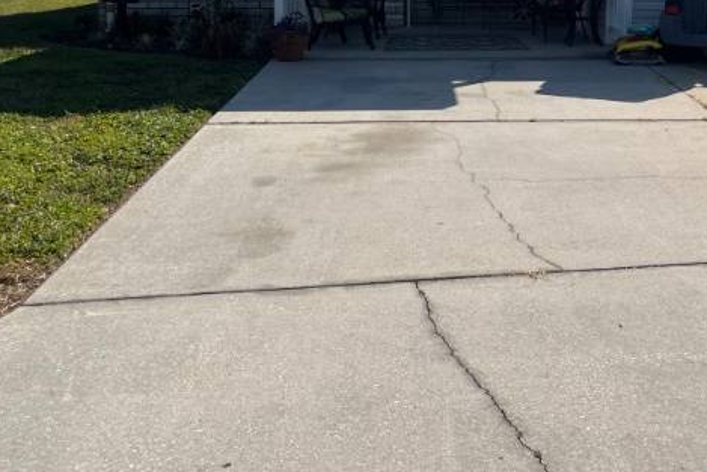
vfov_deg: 26.6
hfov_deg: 40.1
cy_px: 48
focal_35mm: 49
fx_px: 963
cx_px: 433
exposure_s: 1/5076
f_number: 1.6
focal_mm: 5.1
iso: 50
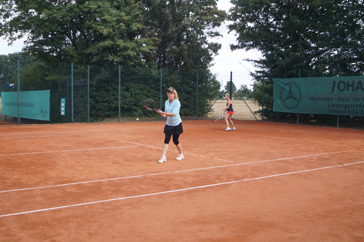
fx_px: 404
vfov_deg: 33.4
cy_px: 120
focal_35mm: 40
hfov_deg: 48.5
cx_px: 185
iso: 640
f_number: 4.5
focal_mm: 26
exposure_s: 1/2000
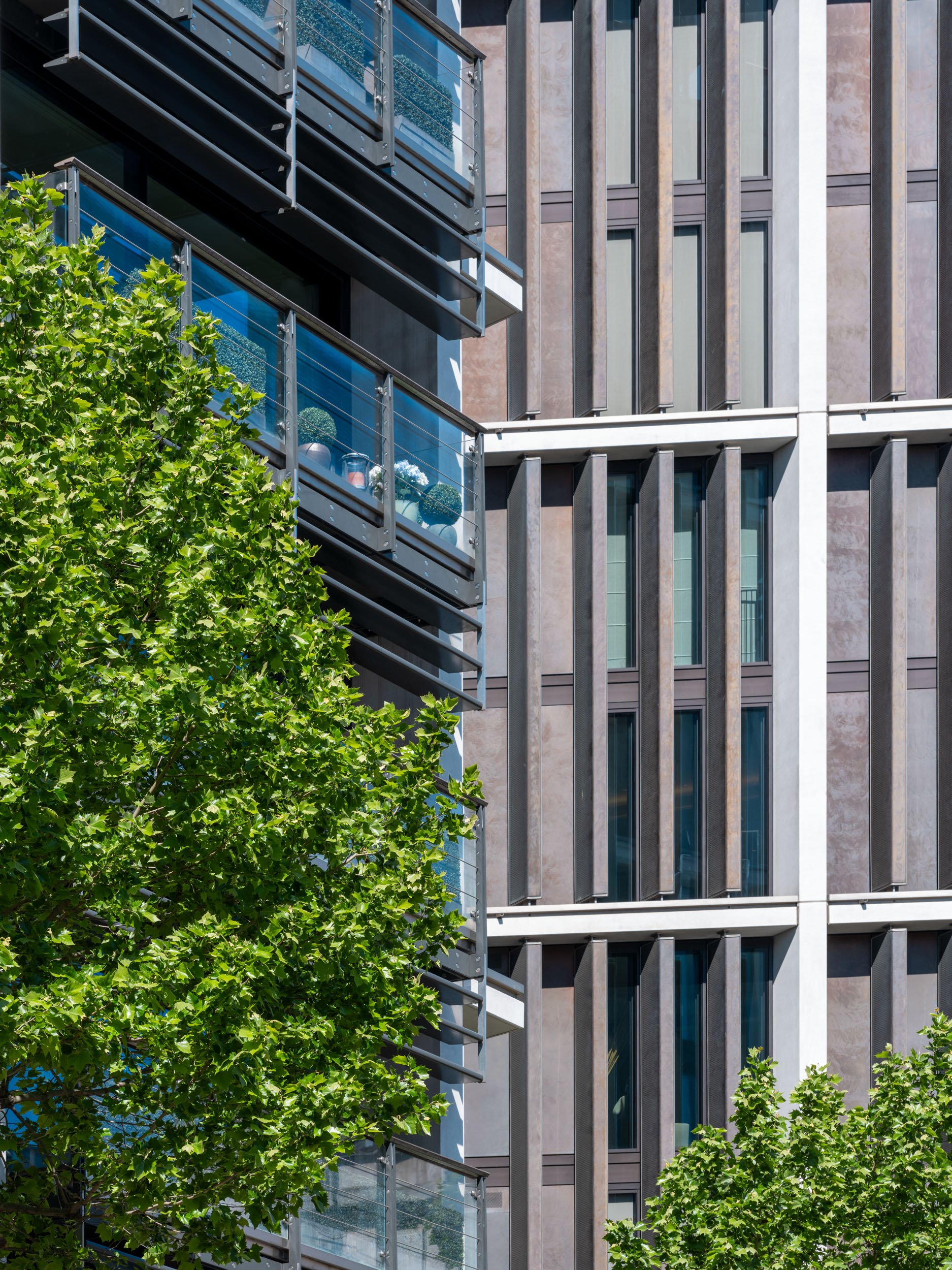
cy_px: 635
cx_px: 476
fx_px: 4694
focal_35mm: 128
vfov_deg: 15.4
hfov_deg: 11.6
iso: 200
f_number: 11
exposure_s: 1/105
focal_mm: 161.6
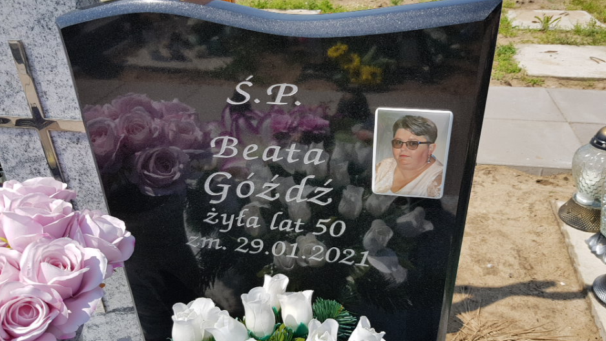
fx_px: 466
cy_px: 190
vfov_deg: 40.1
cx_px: 304
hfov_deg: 66.1
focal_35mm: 29
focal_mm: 4.2
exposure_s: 1/2440
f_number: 1.7
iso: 40
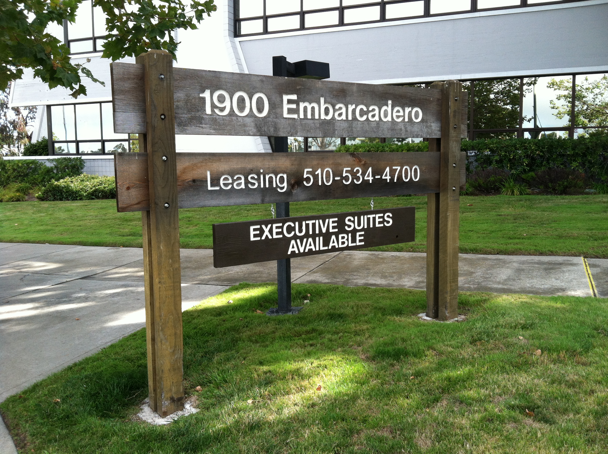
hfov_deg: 52.7
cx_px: 304
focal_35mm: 35
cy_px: 227
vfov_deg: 40.6
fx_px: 614
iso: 80
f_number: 2.8
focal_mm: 3.85
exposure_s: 1/242
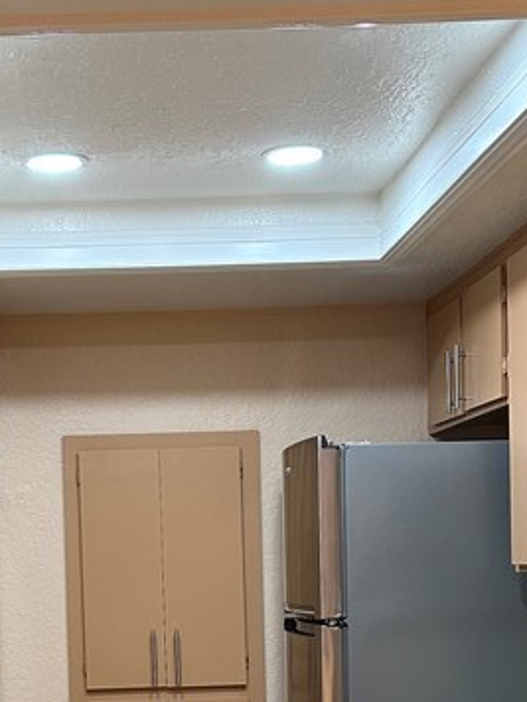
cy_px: 601
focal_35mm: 69
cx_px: 107
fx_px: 1401
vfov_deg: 27.4
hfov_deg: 21.1
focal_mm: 6.86
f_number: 1.78
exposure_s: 1/120
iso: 200
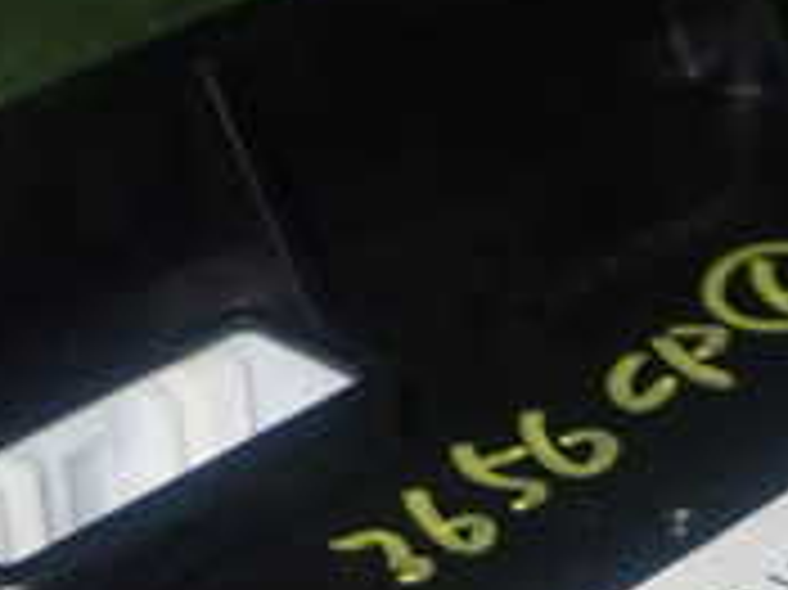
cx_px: 599
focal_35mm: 151
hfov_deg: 13.0
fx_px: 3435
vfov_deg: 9.6
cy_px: 838
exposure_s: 1/40
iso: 500
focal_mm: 7.84
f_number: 9
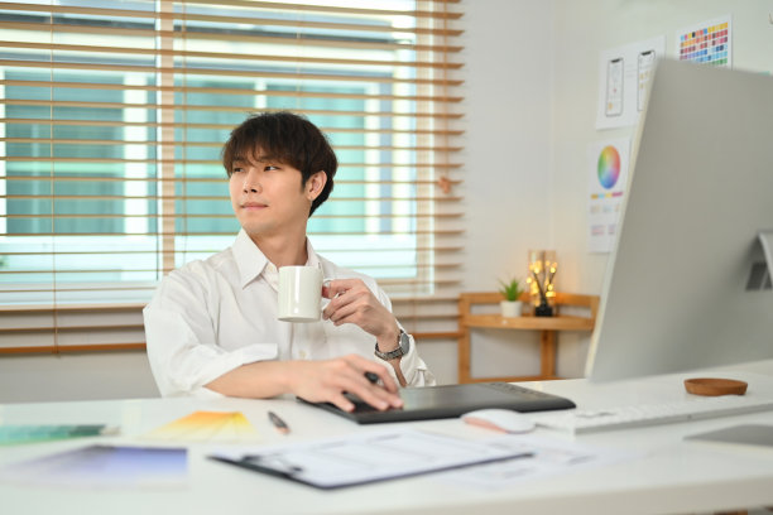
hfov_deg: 39.6
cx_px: 386
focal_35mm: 50
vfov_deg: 27.0
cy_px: 258
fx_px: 1074
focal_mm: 50
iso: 500
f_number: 1.8
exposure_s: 1/500
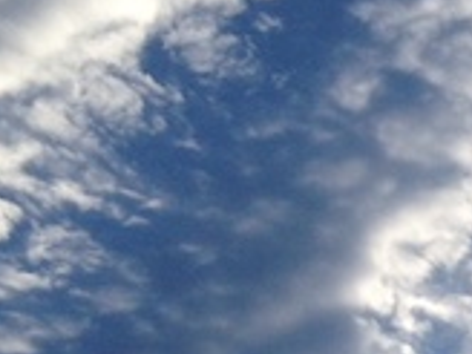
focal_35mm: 107
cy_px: 321
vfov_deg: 13.7
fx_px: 1459
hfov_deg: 17.5
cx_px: 578
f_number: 2.4
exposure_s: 1/1493
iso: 50
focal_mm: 4.28
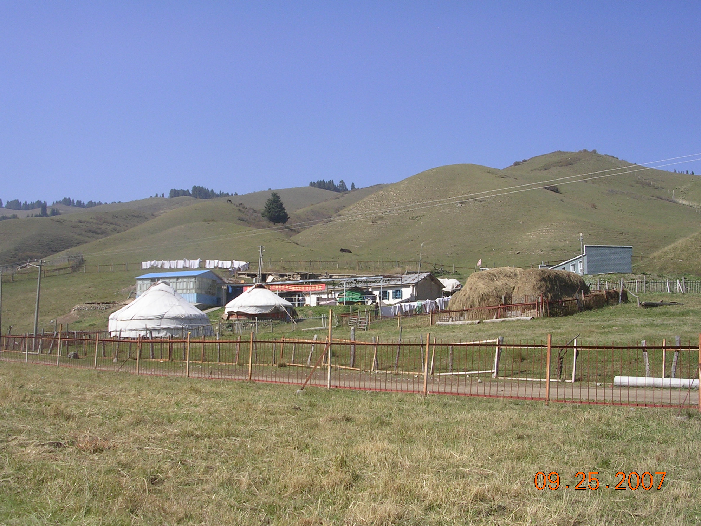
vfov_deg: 36.8
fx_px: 790
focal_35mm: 39
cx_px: 357
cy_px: 267
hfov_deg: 47.9
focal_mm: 5.8
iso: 50
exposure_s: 1/322
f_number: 5.6
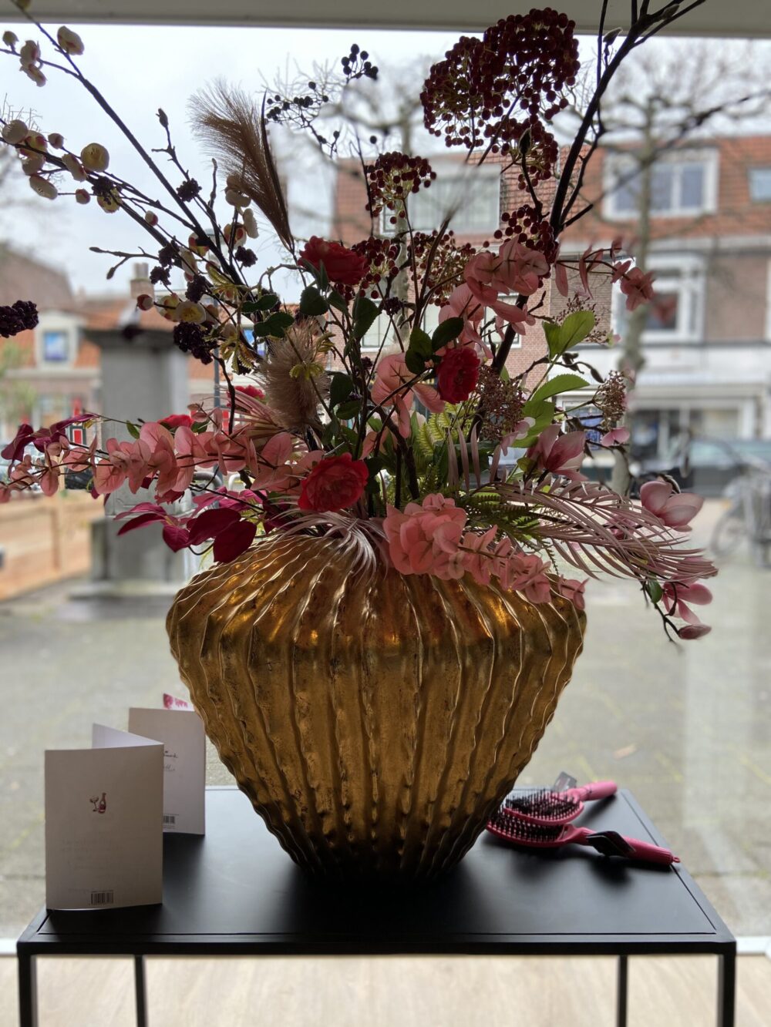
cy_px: 514
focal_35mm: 26
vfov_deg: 67.3
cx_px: 386
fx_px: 772
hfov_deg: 53.1
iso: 32
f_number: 1.8
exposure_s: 1/308
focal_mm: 4.25
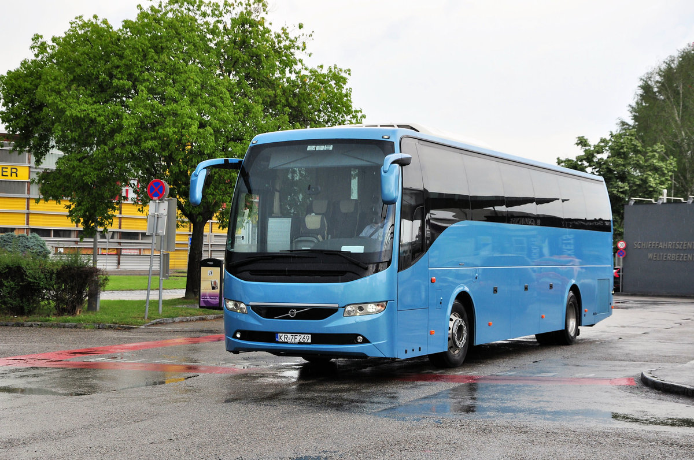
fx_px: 1213
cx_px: 347
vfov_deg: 21.5
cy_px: 230
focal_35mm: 63
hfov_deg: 31.9
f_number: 7.1
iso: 200
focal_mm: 42
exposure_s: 1/200
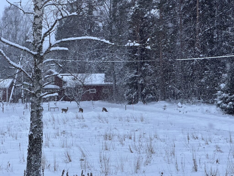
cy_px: 88
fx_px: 521
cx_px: 117
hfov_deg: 25.3
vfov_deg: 19.1
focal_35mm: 77
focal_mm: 9
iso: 50
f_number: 2.8
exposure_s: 1/99
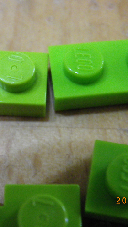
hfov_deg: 20.0
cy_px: 113
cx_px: 51
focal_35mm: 60
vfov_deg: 34.9
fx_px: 362
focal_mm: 7.3
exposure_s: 1/8
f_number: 3.9
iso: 400
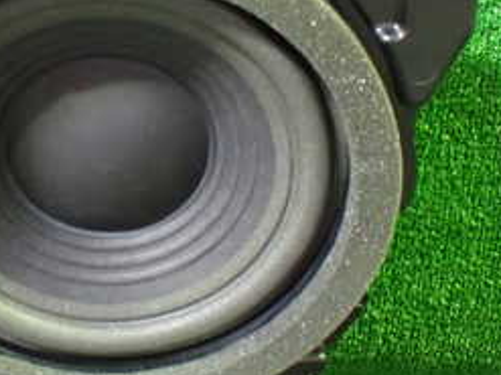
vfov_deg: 20.1
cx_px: 99
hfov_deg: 26.2
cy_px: 128
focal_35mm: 73
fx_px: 1056
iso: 1250
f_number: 2.3
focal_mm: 5.4
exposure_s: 1/30
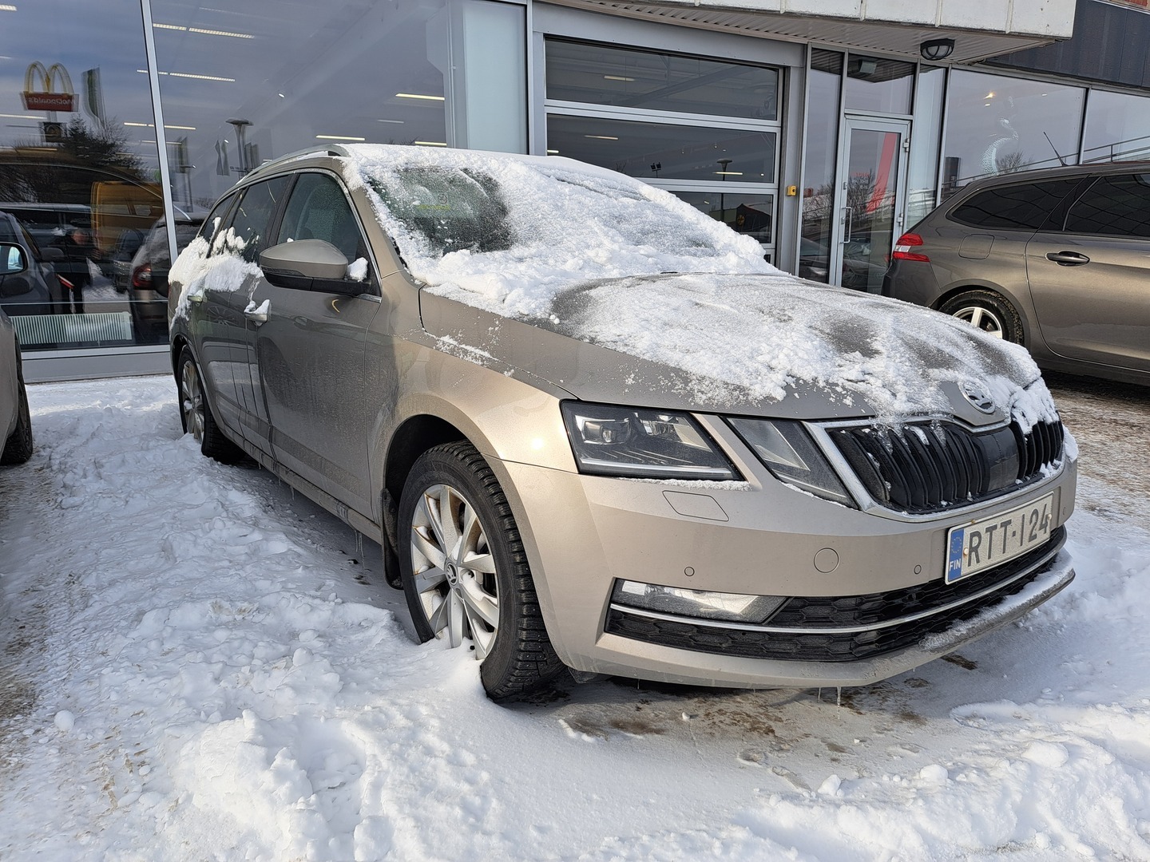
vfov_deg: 56.8
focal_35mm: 24
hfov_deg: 71.6
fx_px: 797
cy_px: 431
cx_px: 575
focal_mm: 5.23
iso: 50
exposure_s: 1/686
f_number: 1.8
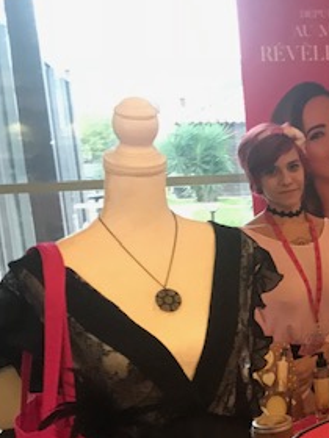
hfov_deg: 20.2
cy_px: 305
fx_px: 811
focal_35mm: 64
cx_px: 475
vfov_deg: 30.0
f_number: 1.8
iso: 80
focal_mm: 3.99
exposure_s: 1/17
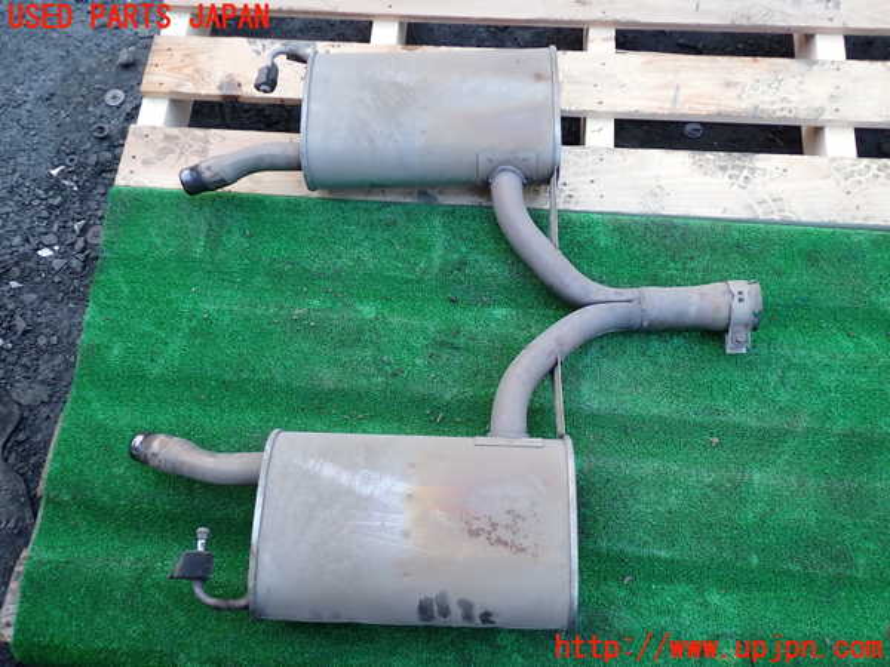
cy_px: 334
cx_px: 445
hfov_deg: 60.0
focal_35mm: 30
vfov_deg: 46.8
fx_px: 771
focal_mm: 5.4
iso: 200
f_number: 2.3
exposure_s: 1/40
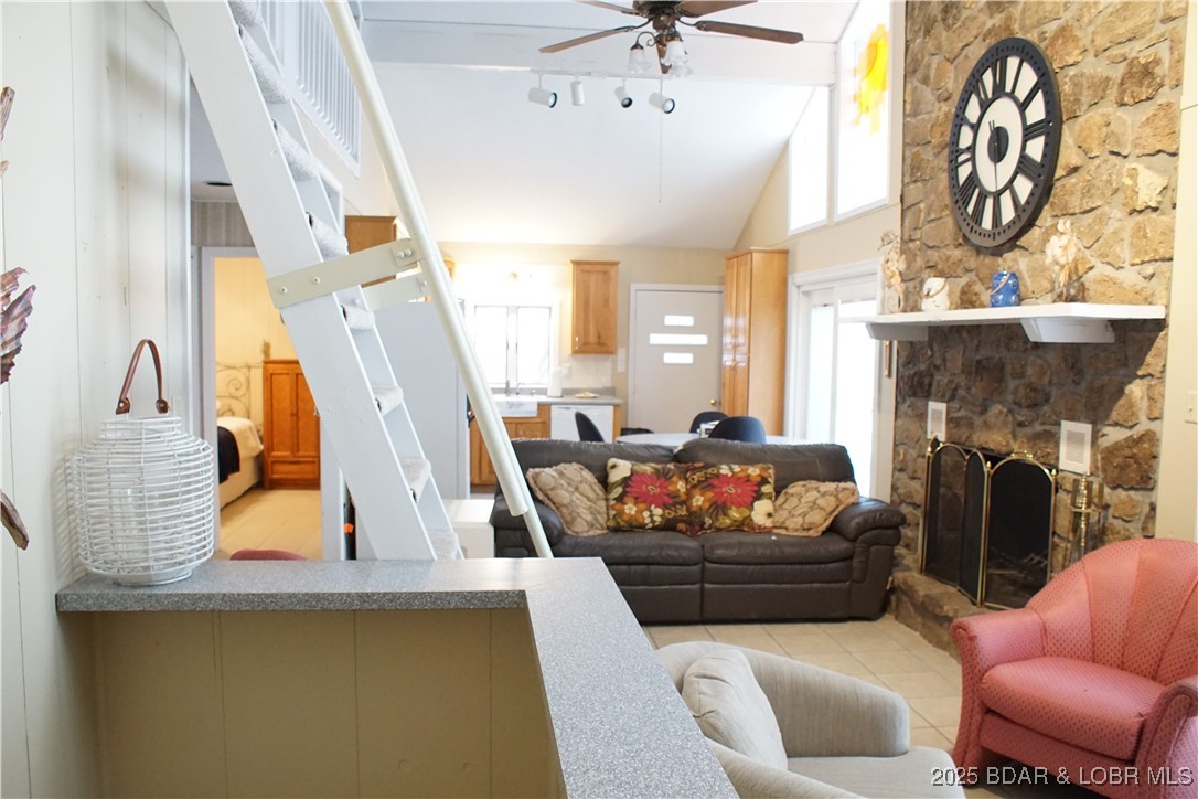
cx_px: 599
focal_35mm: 30
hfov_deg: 61.9
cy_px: 400
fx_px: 998
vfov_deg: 43.6
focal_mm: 20
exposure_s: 1/60
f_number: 4
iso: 3200
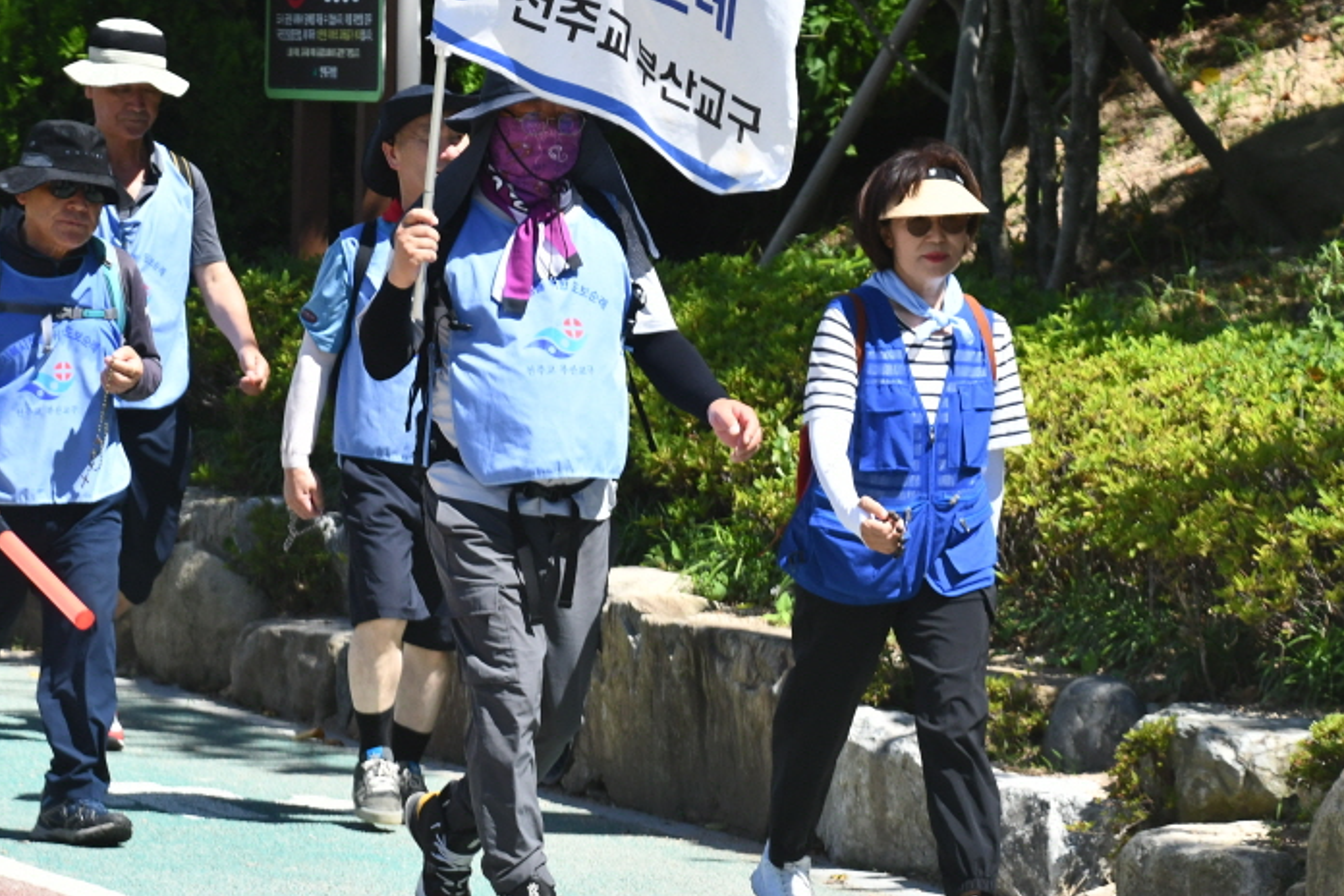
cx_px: 606
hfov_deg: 9.7
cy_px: 512
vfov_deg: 6.4
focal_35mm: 213
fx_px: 7951
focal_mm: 95
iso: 800
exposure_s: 1/800
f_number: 7.1
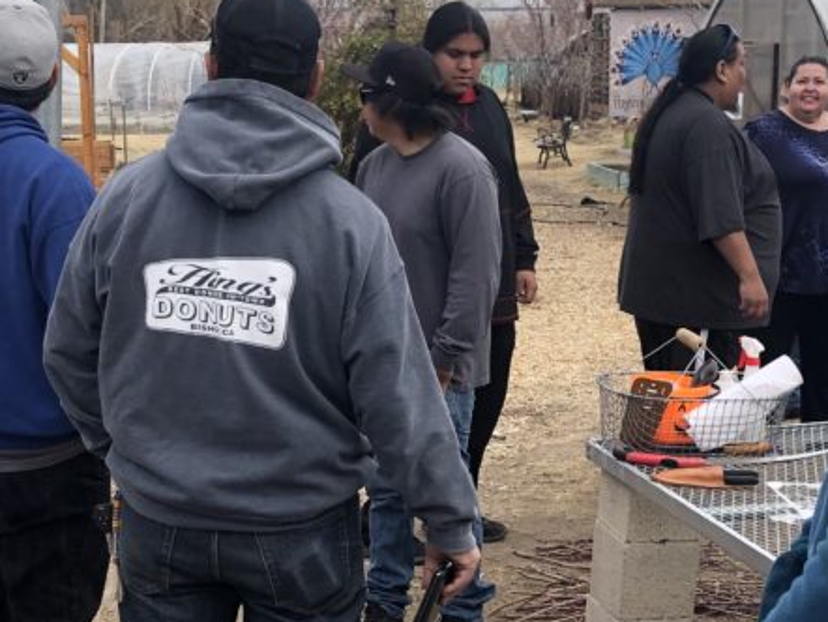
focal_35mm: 76
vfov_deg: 19.3
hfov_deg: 25.6
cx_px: 429
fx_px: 1819
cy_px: 429
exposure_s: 1/979
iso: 20
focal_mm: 3.99
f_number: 1.8
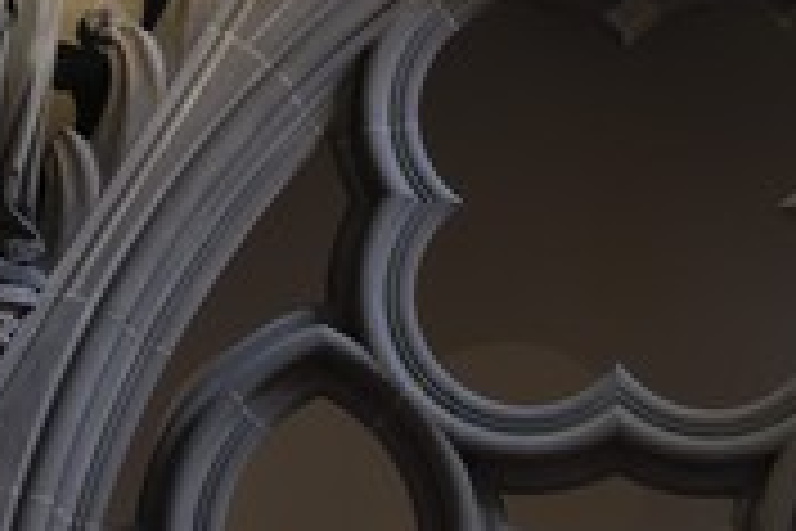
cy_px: -58
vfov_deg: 4.1
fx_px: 7477
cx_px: 663
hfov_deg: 6.1
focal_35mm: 338
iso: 100
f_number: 8
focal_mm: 95
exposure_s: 3
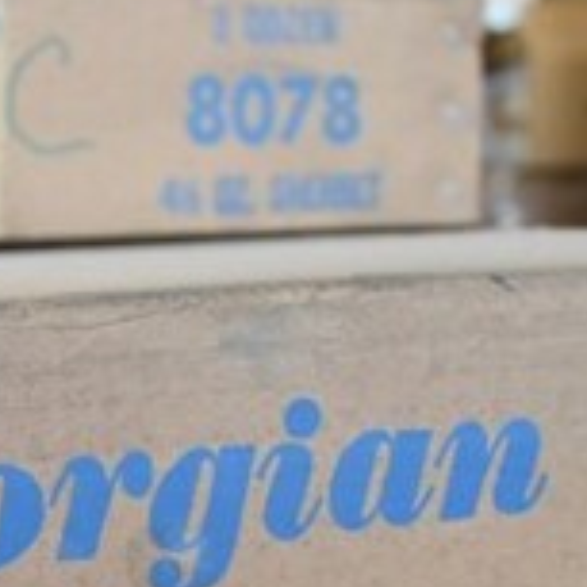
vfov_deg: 15.0
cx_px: -54
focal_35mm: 112
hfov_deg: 15.2
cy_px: 717
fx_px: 2149
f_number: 3.8
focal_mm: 22
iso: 900
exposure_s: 1/125
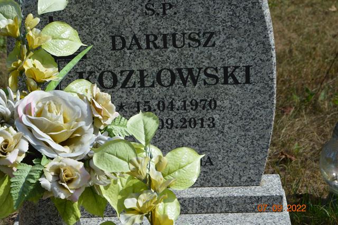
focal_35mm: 105
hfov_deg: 19.5
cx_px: 169
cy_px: 112
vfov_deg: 13.0
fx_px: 985
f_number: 8
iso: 100
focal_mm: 70
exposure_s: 1/250
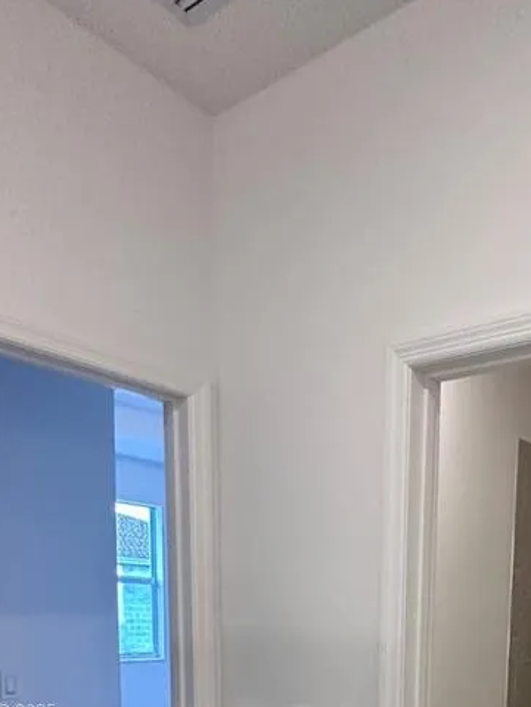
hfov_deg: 38.6
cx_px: 450
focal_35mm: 35
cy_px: 713
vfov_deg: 44.4
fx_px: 716
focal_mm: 2.22
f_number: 2.2
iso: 250
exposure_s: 1/120
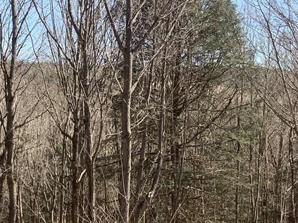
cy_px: 231
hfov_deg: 25.8
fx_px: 645
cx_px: 97
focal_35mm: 75
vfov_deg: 19.0
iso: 25
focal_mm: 3.3
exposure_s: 1/599
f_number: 2.4
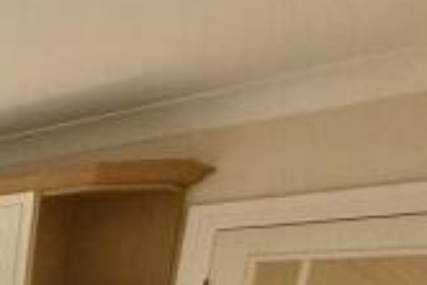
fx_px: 605
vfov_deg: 21.1
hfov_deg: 24.5
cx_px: -282
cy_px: 461
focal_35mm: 51
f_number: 2.2
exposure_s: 1/50
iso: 160
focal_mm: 2.22
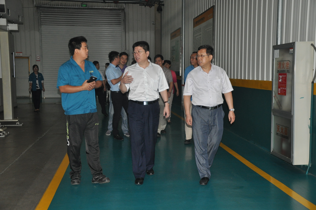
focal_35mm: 45
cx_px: 158
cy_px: 105
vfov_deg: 29.8
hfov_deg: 43.7
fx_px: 395
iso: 800
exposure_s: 1/60
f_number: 4.2
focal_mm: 30
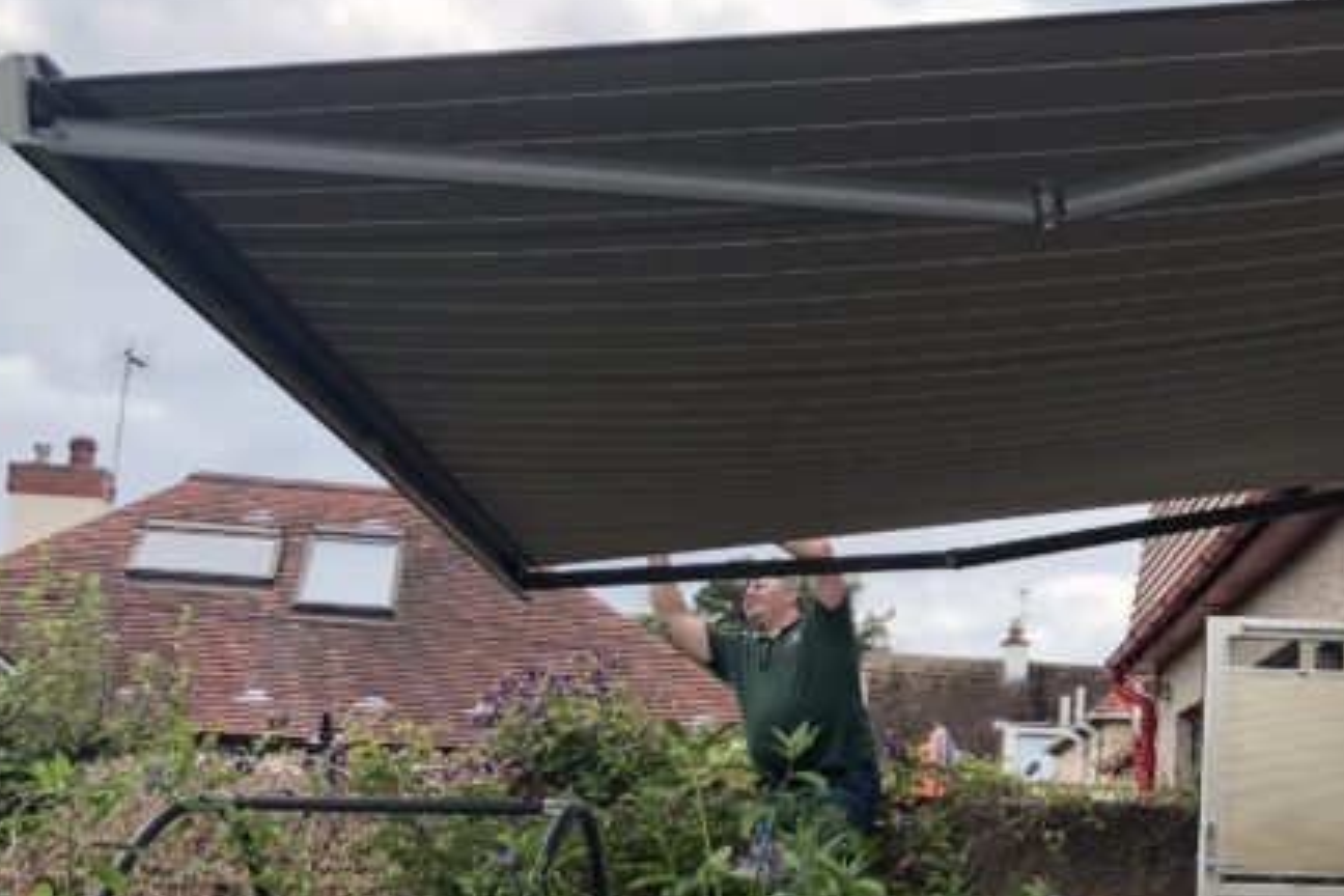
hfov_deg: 27.3
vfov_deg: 19.6
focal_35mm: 69
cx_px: 1394
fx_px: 2576
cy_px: 622
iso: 20
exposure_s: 1/545
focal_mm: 3.99
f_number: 1.8
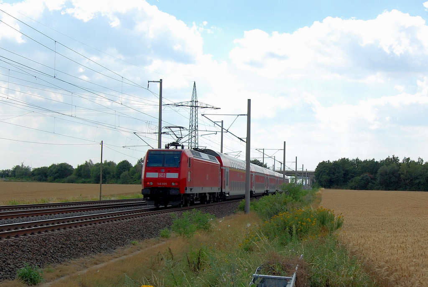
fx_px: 554
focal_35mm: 46
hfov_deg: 42.3
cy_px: 144
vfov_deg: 29.1
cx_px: 214
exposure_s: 1/400
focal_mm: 31
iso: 200
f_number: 10
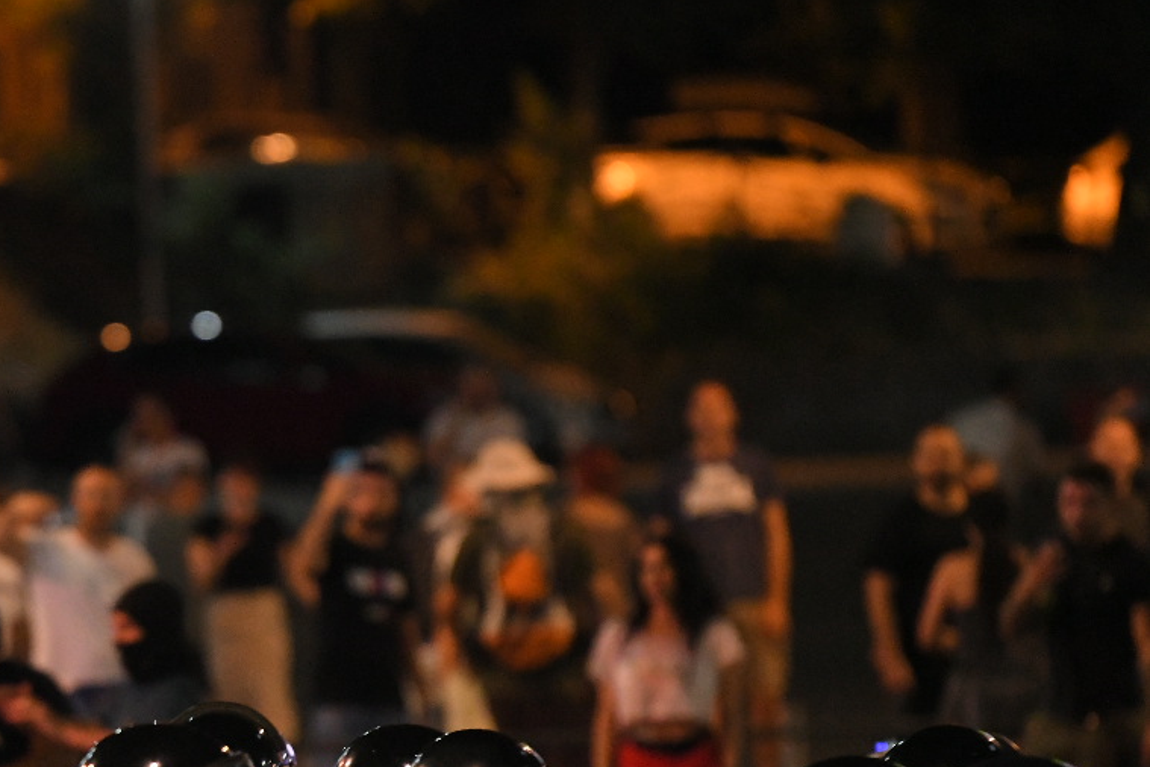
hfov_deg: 4.8
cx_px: -76
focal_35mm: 427
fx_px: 13639
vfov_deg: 3.2
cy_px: 717
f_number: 3.5
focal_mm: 200
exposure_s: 1/160
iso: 6400
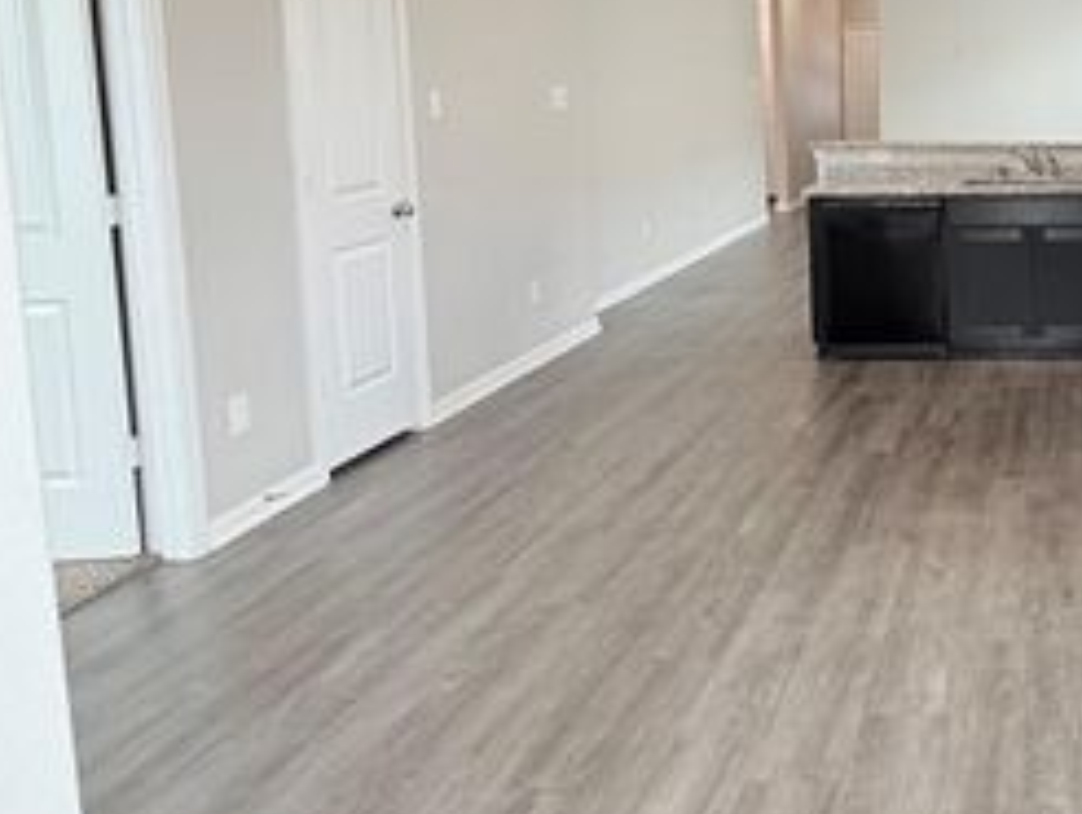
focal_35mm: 37
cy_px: 194
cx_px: 1117
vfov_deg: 37.7
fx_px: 1158
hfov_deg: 42.2
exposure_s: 1/60
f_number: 2.2
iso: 200
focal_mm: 2.22
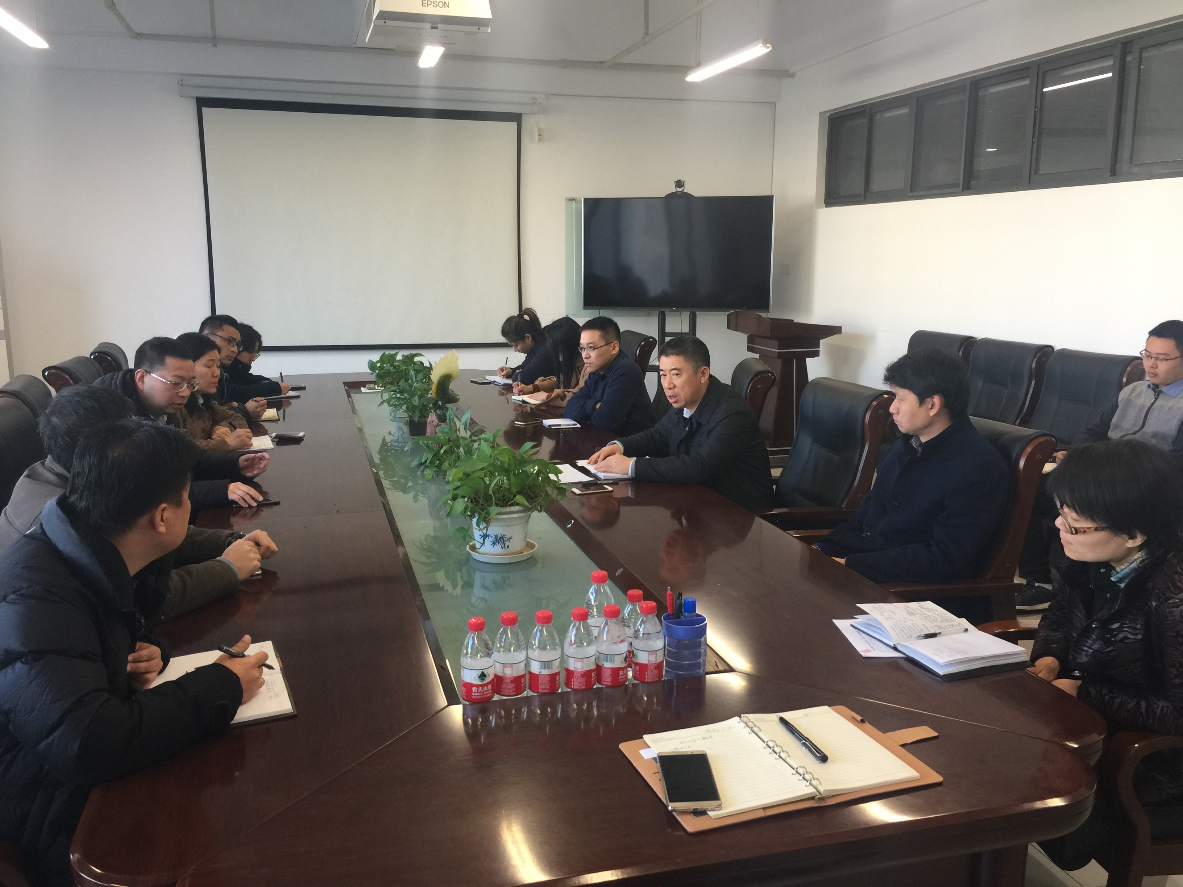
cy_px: 444
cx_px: 592
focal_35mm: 29
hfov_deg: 61.7
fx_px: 991
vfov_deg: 48.2
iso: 50
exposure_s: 1/33
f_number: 2.2
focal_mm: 4.15
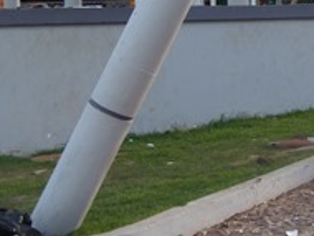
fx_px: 899
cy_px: 48
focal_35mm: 99
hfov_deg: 19.3
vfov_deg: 14.9
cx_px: 312
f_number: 3.6
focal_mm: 7.8
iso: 64
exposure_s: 1/125
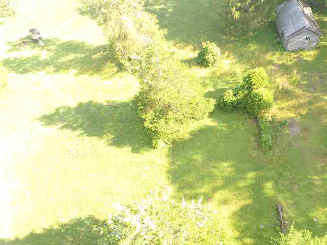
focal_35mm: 29
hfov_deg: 59.3
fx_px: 274
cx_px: 234
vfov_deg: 47.5
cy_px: 162
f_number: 2.8
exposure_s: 1/25
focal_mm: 3.61
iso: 103
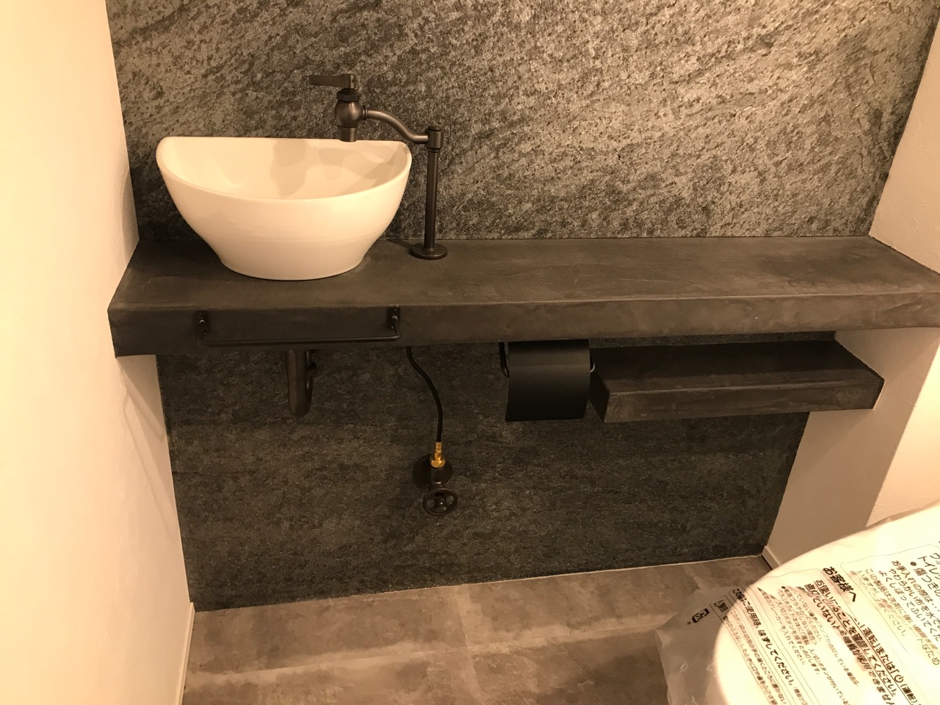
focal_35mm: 28
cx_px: 470
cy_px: 352
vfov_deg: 49.7
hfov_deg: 63.4
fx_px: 760
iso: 40
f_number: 1.8
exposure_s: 1/17
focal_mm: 3.99
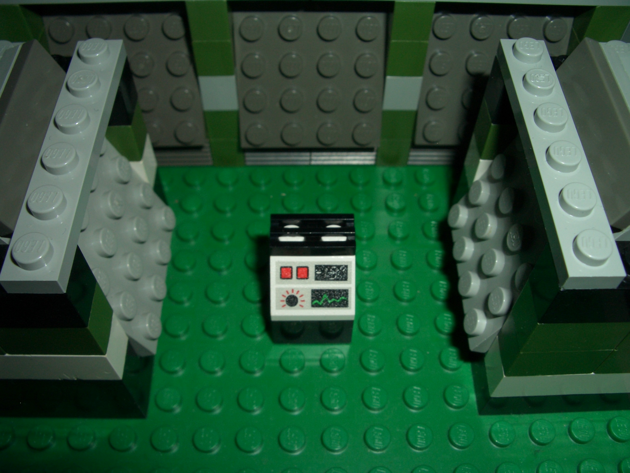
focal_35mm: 35
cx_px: 315
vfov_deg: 40.7
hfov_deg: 52.6
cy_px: 236
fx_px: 637
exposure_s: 1/60
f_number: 4.3
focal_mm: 5.8
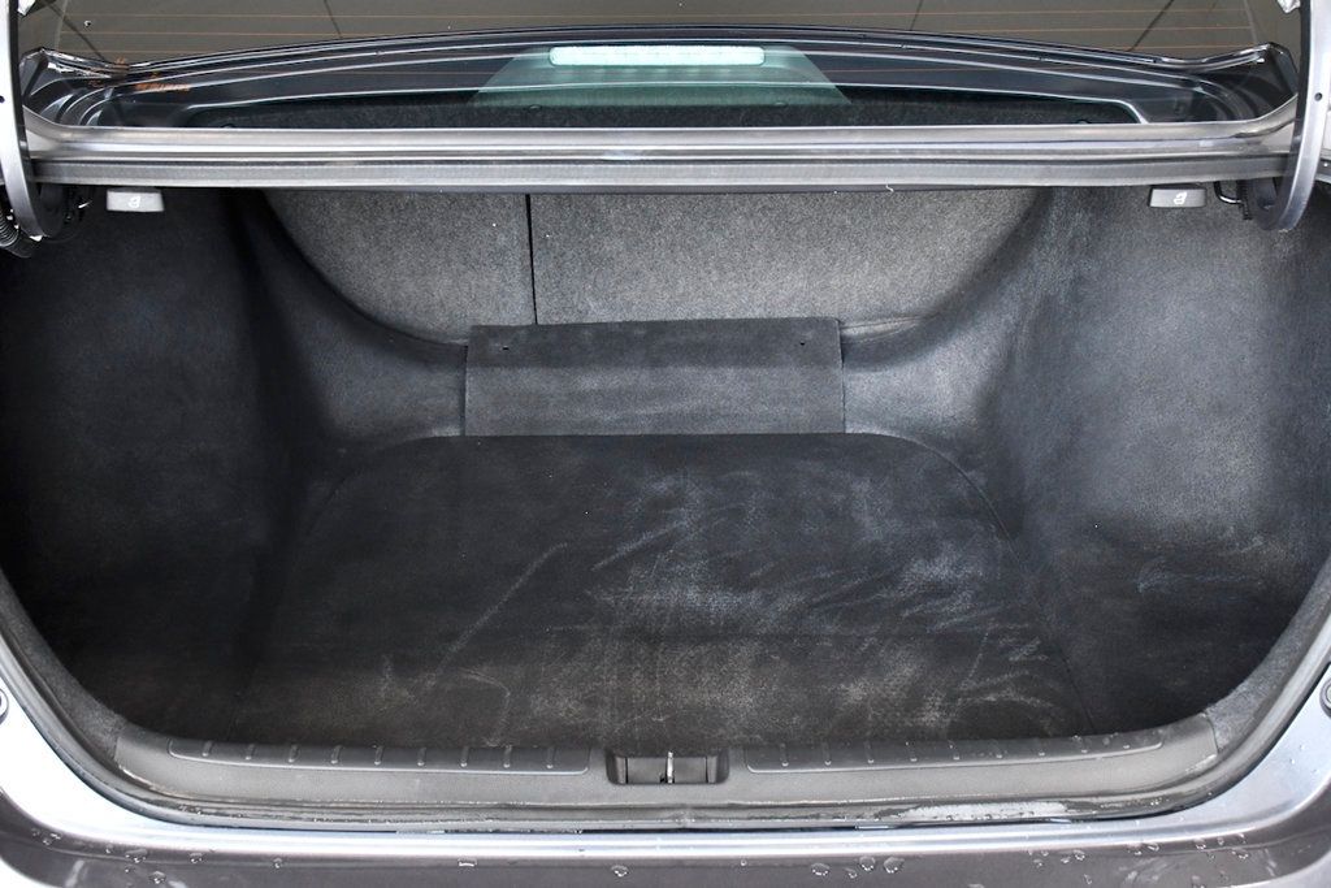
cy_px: 444
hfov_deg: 38.9
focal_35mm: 51
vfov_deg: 26.5
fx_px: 1886
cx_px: 666
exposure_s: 1/160
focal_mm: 34
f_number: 6.3
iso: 2500
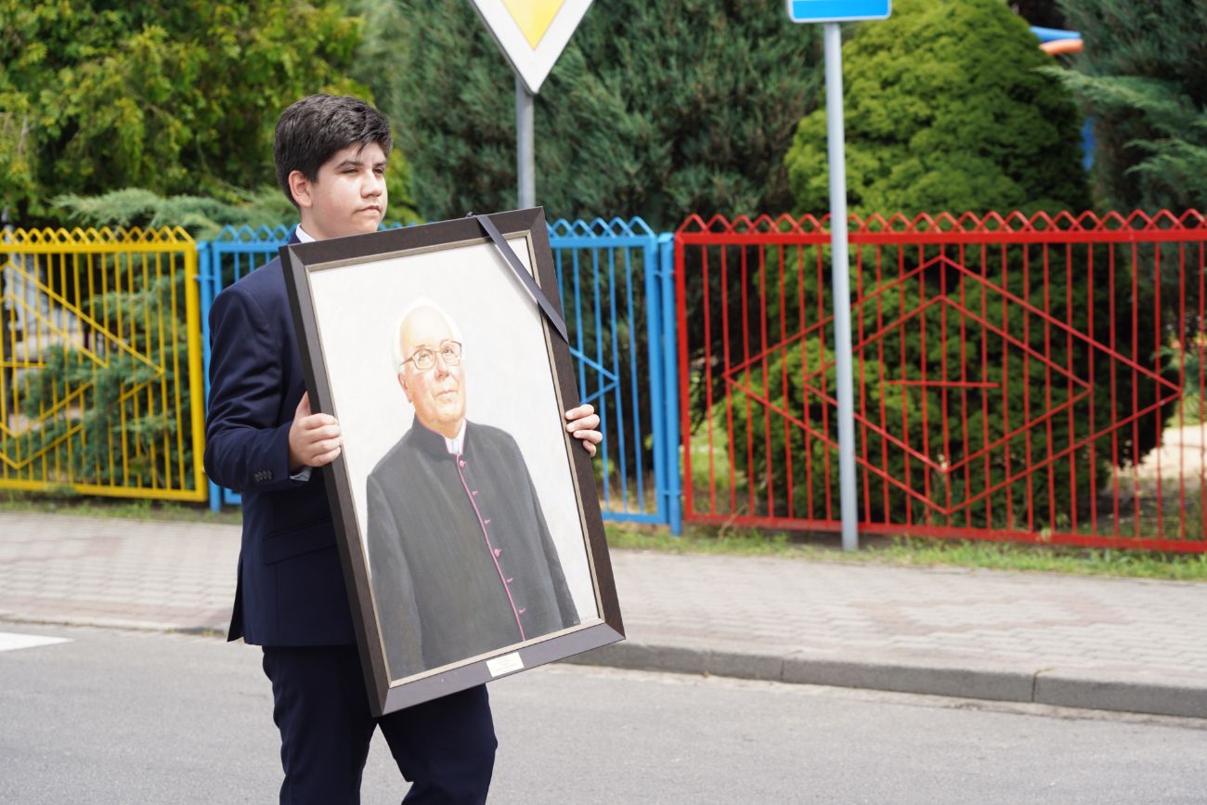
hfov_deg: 19.5
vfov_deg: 13.0
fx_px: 3521
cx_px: 604
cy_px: 402
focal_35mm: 105
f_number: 5.6
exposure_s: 1/200
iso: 100
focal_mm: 105
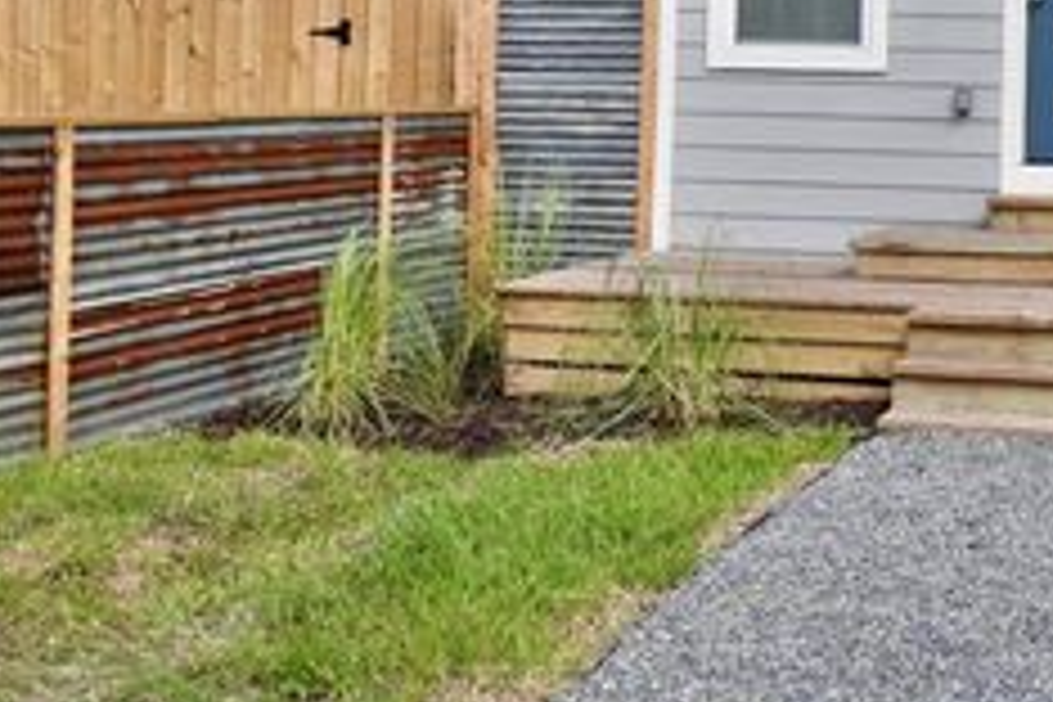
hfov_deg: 29.0
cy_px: 2
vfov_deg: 20.6
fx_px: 1872
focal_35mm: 64
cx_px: 1098
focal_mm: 20
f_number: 8
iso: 200
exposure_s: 1/250
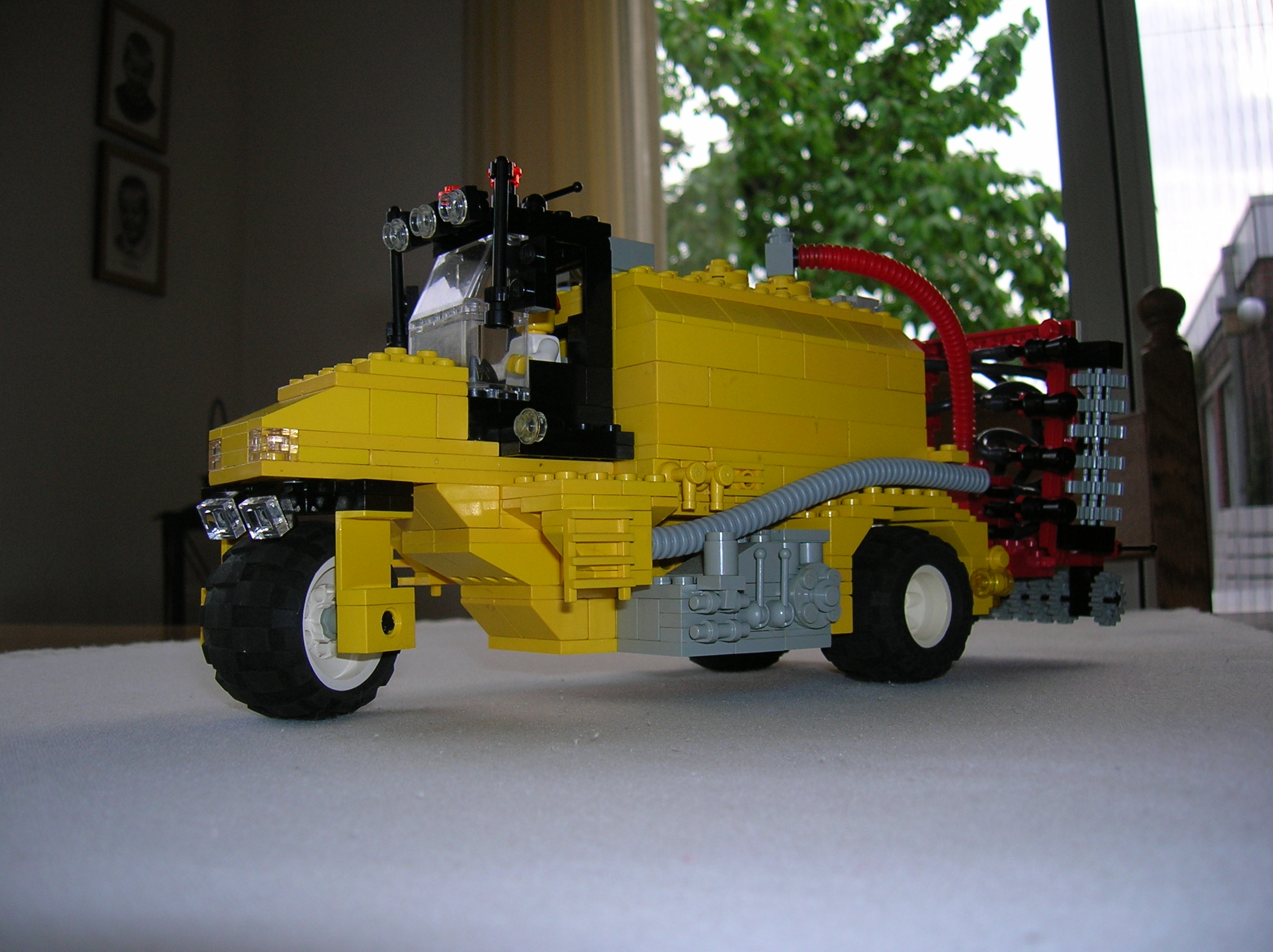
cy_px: 476
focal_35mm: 34
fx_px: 1249
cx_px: 636
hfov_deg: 54.0
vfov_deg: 41.7
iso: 50
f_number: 2.9
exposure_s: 1/60.1
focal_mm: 5.7
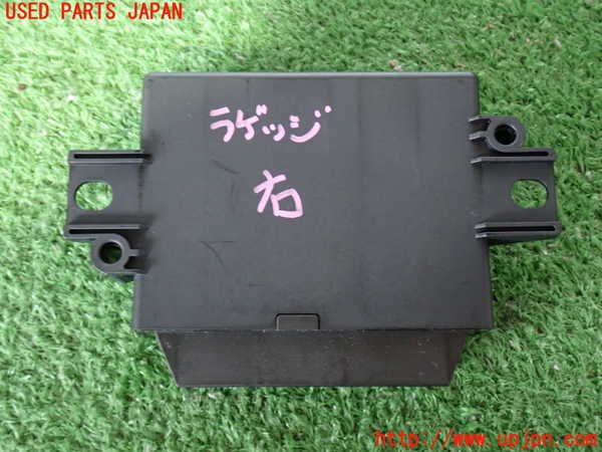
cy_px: 226
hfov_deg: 42.9
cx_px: 301
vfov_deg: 32.9
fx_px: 765
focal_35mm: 44
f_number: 2.9
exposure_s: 1/13
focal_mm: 7.84
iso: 800
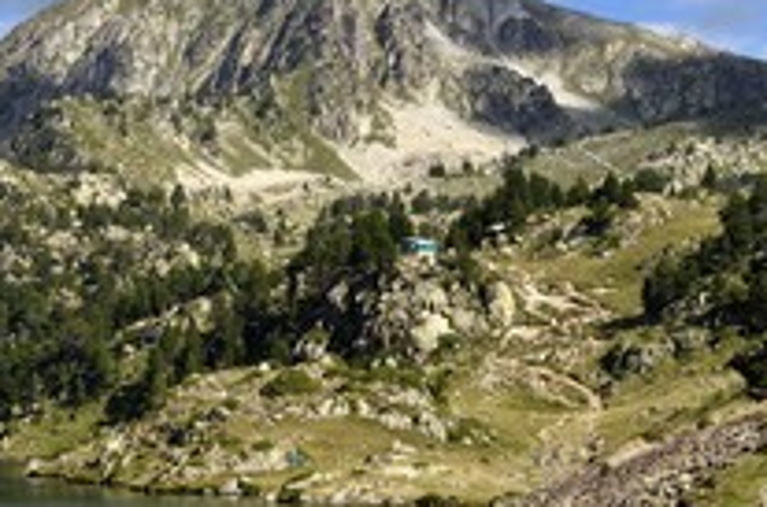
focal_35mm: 106
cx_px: 120
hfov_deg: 19.1
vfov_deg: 12.9
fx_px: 2253
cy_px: 244
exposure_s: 1/320
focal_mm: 52
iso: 200
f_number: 11
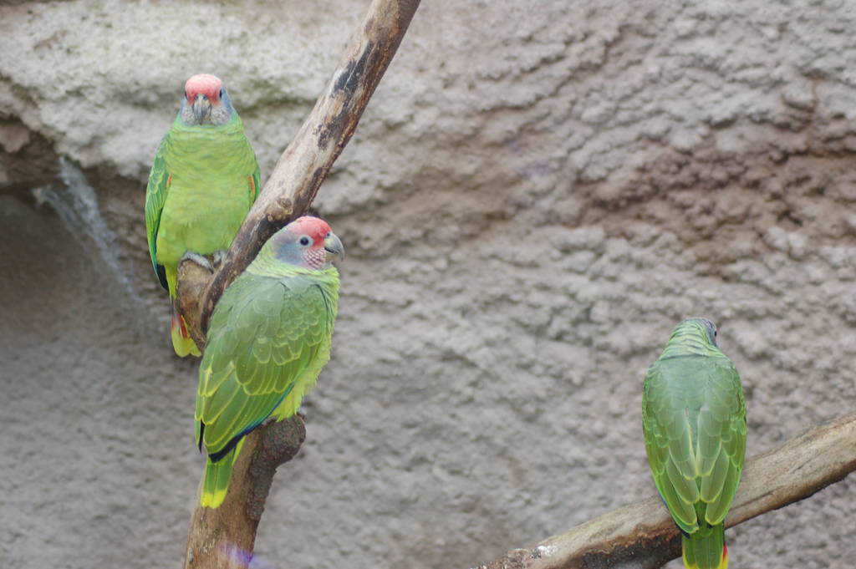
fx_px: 2495
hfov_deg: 19.5
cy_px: 284
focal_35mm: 105
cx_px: 428
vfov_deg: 13.0
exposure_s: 1/20
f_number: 4
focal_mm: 70
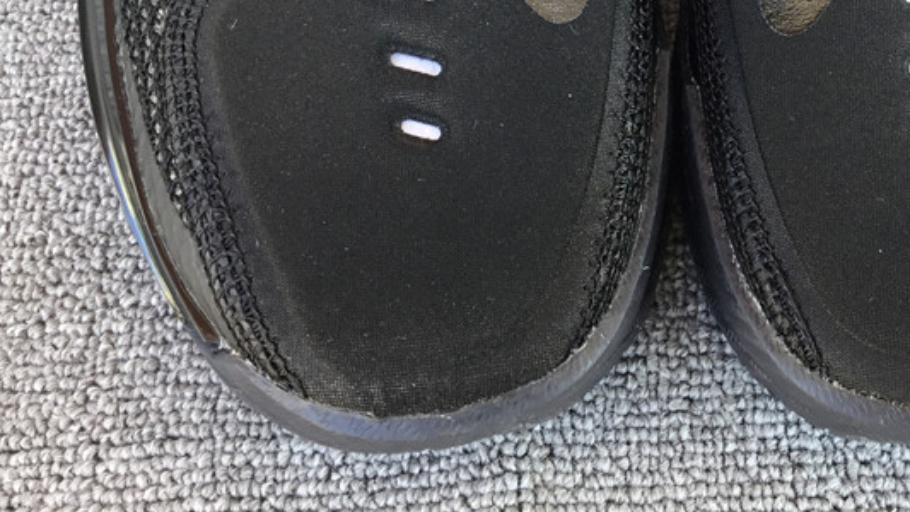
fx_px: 1376
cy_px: -8
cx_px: 690
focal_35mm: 57
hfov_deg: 35.7
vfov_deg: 20.4
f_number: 2.4
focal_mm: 3.3
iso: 32
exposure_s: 1/50
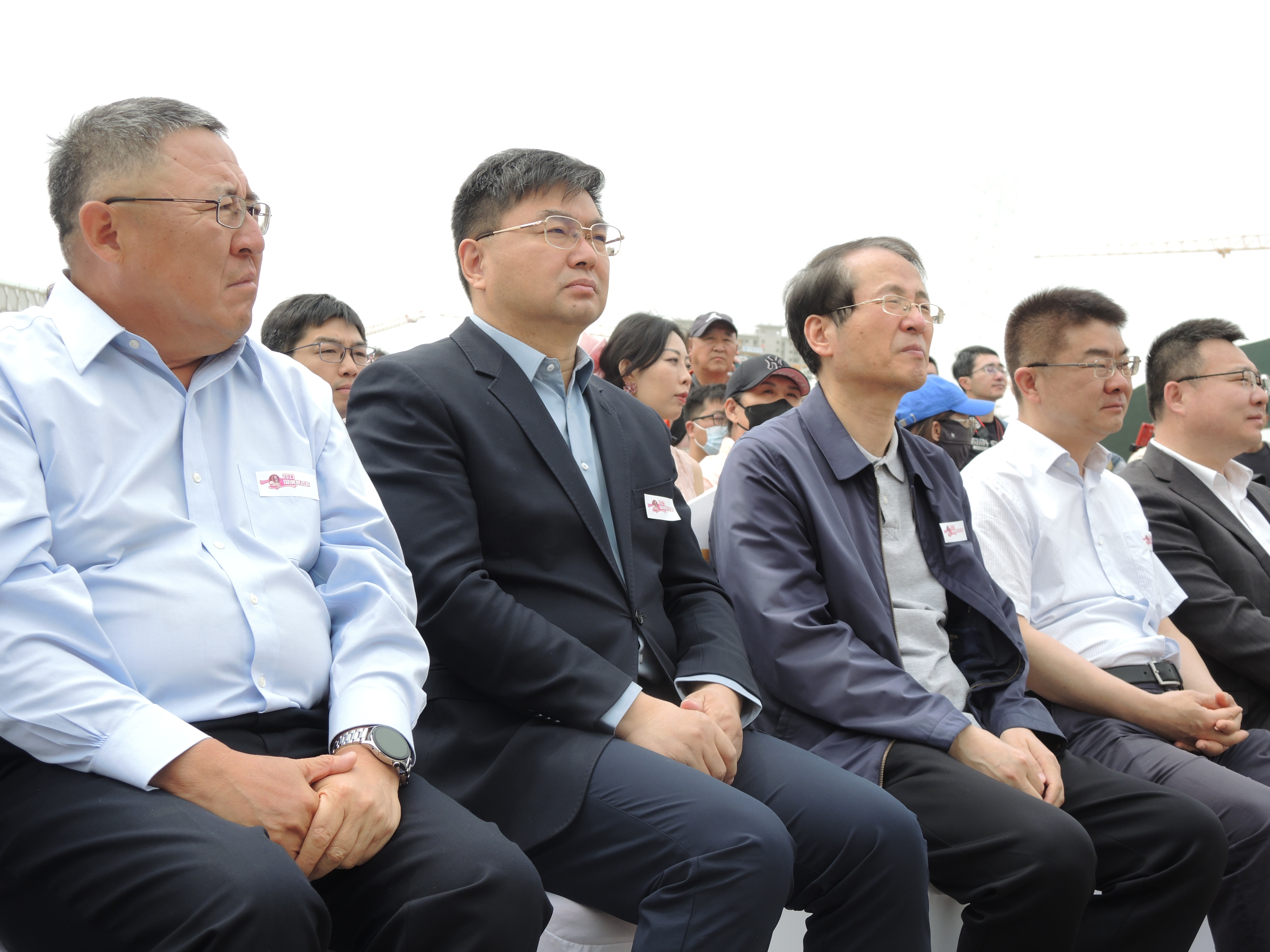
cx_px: 635
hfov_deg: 38.2
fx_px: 1834
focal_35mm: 50
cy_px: 476
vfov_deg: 29.1
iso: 80
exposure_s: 1/500
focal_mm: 11
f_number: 2.8
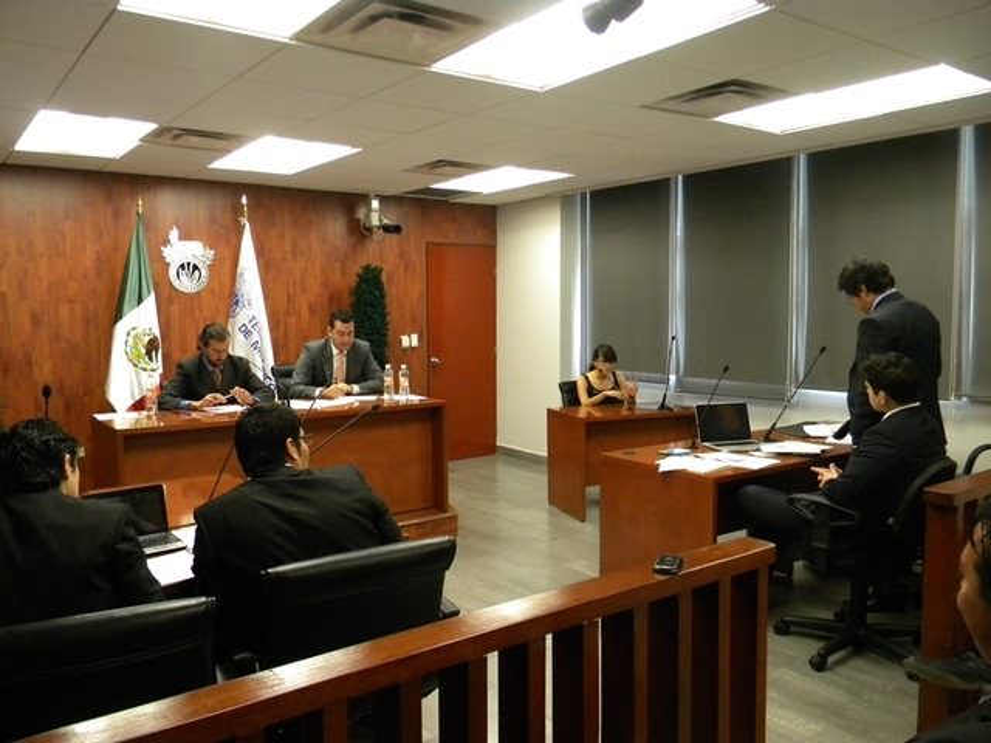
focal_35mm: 28
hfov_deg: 63.4
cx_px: 496
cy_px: 372
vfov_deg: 49.7
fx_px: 802
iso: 400
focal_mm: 5
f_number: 3.5
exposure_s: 1/30
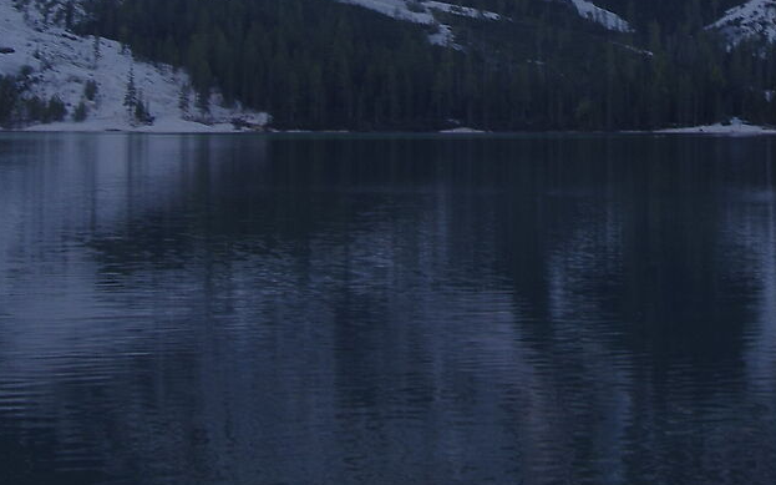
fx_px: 2241
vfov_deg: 12.0
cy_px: -160
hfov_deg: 19.4
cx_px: 653
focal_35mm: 106
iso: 200
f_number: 7.1
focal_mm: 18
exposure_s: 1/160
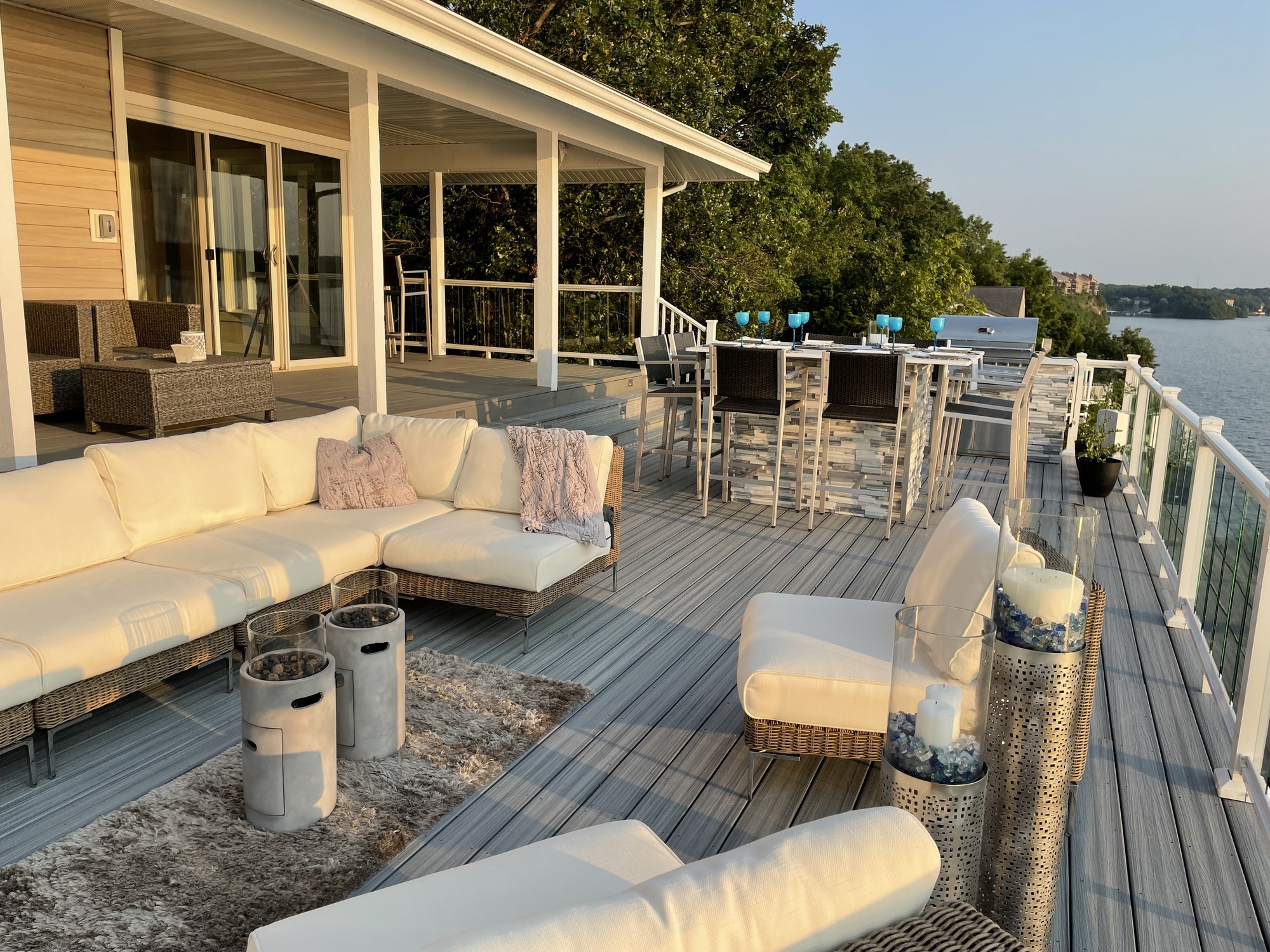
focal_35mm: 26
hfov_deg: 67.3
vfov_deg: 53.1
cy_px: 476
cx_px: 635
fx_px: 954
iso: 32
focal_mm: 4.2
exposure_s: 1/1350
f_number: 1.6
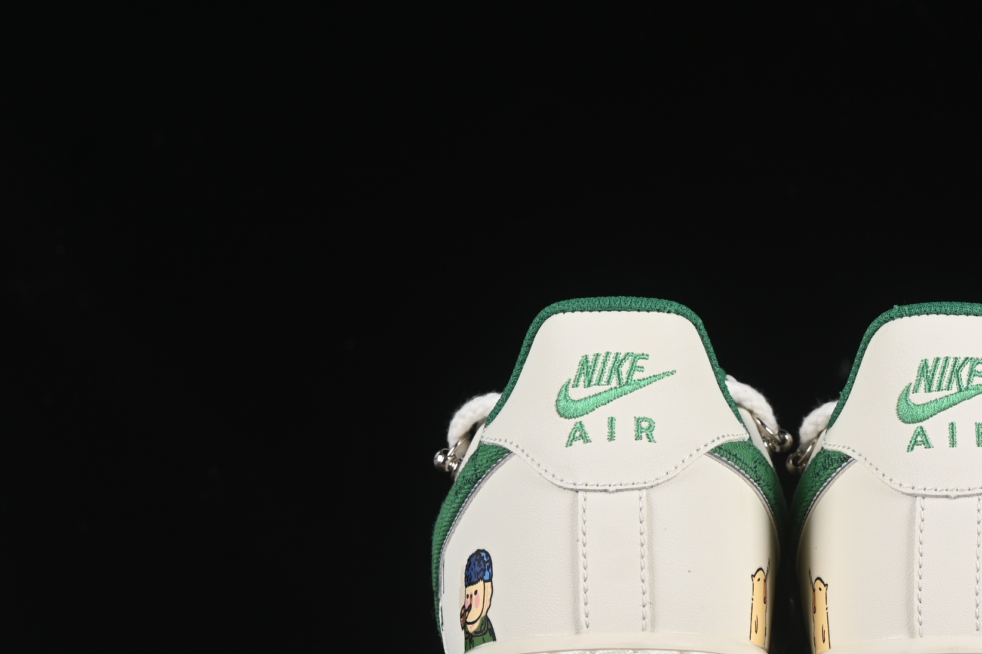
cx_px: 817
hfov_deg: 16.0
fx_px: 3464
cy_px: 467
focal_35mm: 127
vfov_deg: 10.8
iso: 160
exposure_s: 1/80
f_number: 8
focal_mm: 50
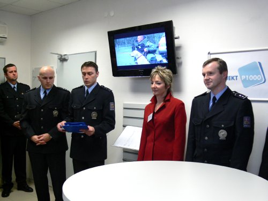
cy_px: 100
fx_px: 317
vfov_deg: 35.1
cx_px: 134
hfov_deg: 45.8
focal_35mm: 41
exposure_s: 1/30
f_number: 2.8
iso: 200
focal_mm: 8.6
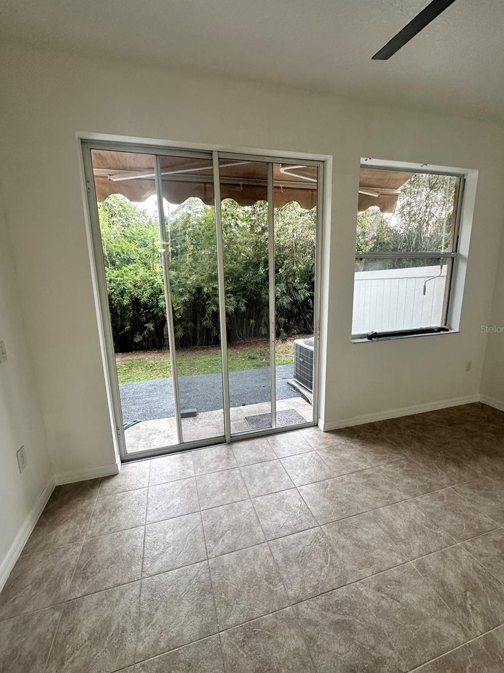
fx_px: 291
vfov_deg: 98.2
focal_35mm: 15
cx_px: 253
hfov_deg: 81.7
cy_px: 329
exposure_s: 1/120
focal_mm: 2.22
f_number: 2.2
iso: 160
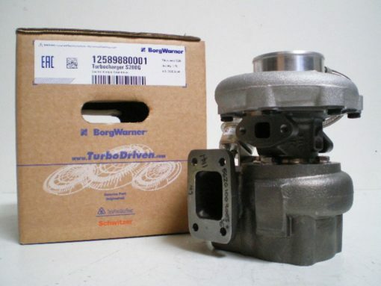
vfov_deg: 37.8
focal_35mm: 38
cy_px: 143
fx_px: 418
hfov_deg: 49.0
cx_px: 190
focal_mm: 6.3
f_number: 3.1
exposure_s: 1/6
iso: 400
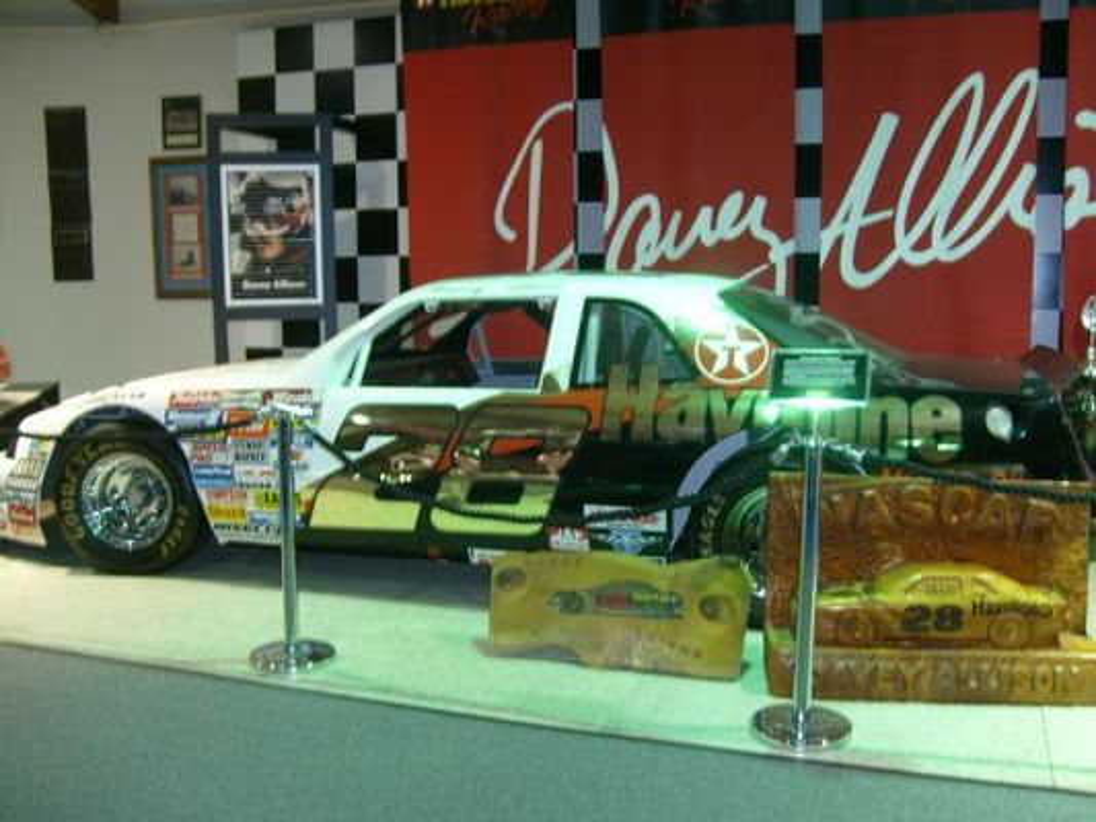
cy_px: 411
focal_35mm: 35
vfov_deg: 40.7
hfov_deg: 52.6
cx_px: 548
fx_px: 1108
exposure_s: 1/6
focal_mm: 5.8
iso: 80
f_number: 2.8
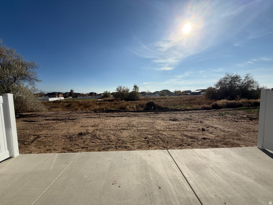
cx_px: 136
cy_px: 102
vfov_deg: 85.7
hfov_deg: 102.1
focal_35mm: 14
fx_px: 110
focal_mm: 2.22
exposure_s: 1/5155
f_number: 2.2
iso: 50
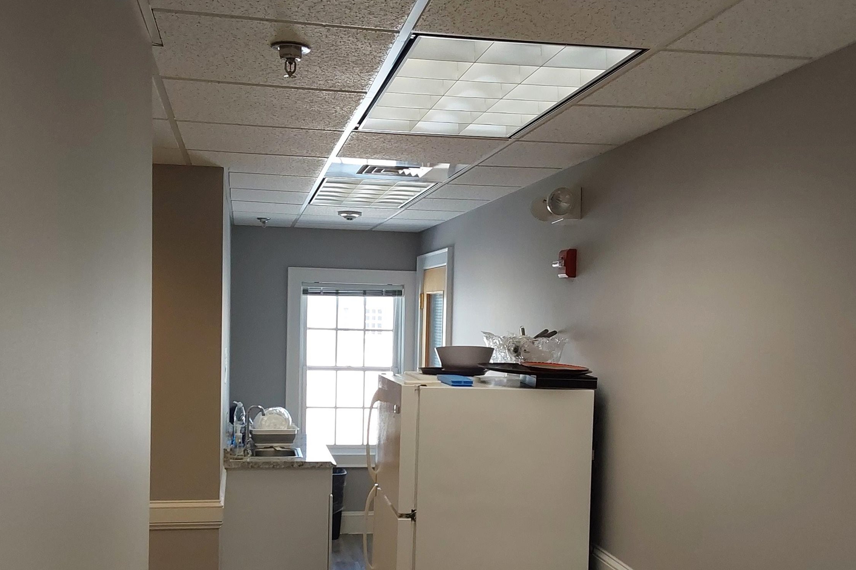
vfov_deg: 33.2
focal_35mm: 40
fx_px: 951
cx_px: 415
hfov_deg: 48.5
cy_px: 356
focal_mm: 2.91
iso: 64
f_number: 1.9
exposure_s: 1/120
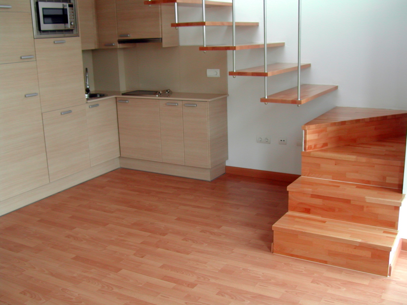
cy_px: 152
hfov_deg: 49.0
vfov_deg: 37.7
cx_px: 204
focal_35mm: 38
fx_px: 447
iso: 100
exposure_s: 1/53.3
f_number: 2.8
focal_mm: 8
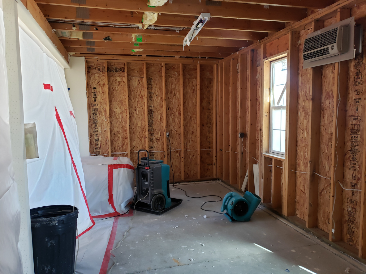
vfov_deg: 53.1
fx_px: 275
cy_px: 137
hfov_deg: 67.3
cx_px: 183
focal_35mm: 26
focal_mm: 4.3
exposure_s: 1/50
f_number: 1.5
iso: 200
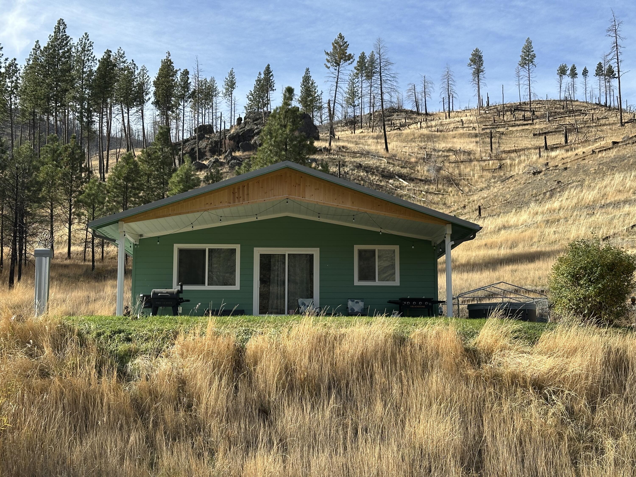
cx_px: 318
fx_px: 882
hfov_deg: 39.7
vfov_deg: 30.3
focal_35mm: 48
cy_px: 238
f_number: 1.78
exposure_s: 1/2597
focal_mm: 6.86
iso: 64
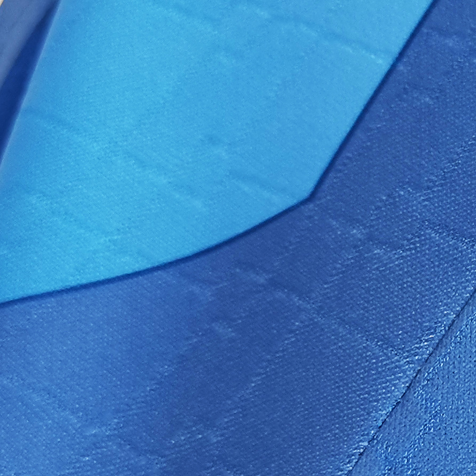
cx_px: 727
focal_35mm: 119
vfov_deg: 14.6
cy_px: 373
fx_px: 1851
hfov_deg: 13.7
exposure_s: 1/50
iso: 160
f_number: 1.8
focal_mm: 5.58
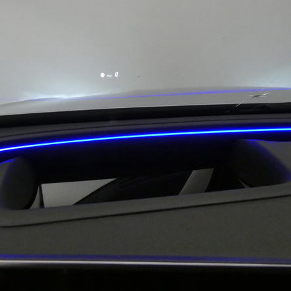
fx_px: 304
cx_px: 105
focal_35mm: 32
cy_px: 110
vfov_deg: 50.6
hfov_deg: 50.5
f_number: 2.8
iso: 640
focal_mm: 3.6
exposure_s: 1/125
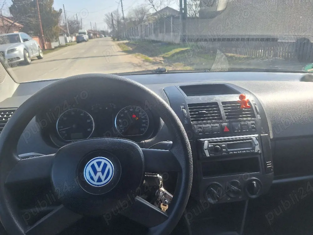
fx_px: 208
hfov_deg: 73.9
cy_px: 118
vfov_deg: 58.9
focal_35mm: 23
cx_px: 156
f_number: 1.8
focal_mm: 5.54
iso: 40
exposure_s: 1/625
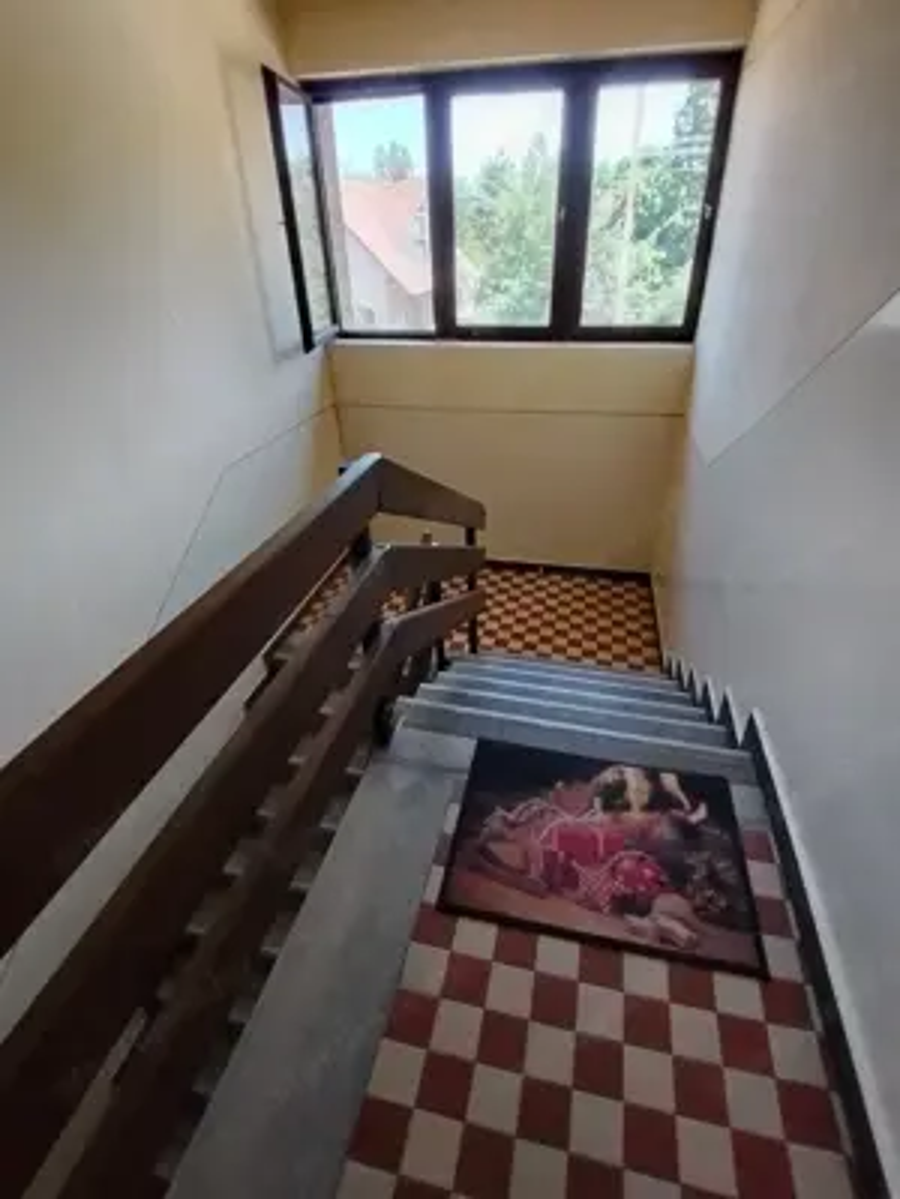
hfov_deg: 74.7
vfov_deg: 91.0
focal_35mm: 17
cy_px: 600
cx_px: 450
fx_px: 589
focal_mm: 1.4
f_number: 2.2
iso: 146
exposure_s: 1/50
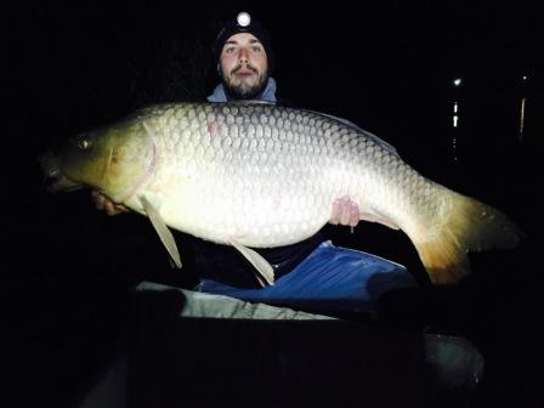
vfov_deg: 48.2
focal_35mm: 29
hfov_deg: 61.7
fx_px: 456
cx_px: 272
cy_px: 204
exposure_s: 1/17
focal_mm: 4.15
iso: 250
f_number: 2.2
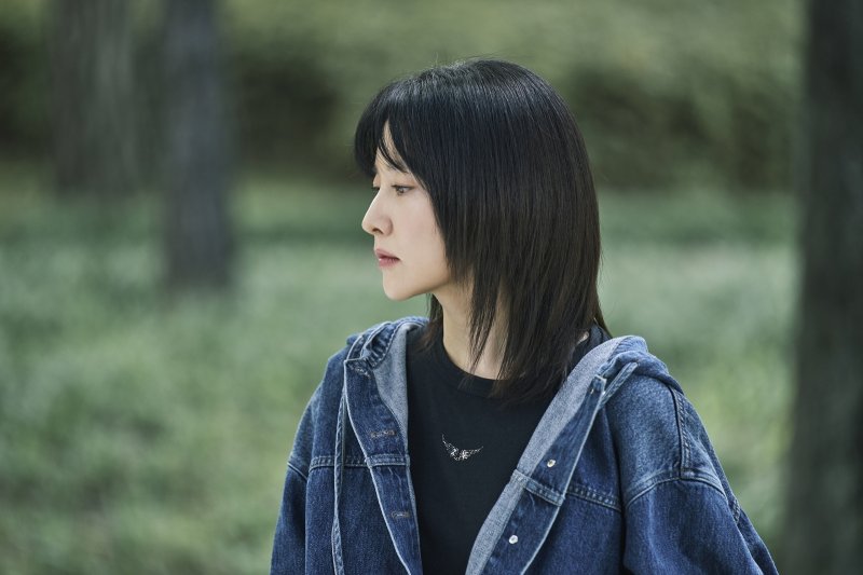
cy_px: 288
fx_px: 4793
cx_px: 432
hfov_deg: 10.3
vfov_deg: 6.9
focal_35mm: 200
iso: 500
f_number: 2.8
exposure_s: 1/320
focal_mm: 200
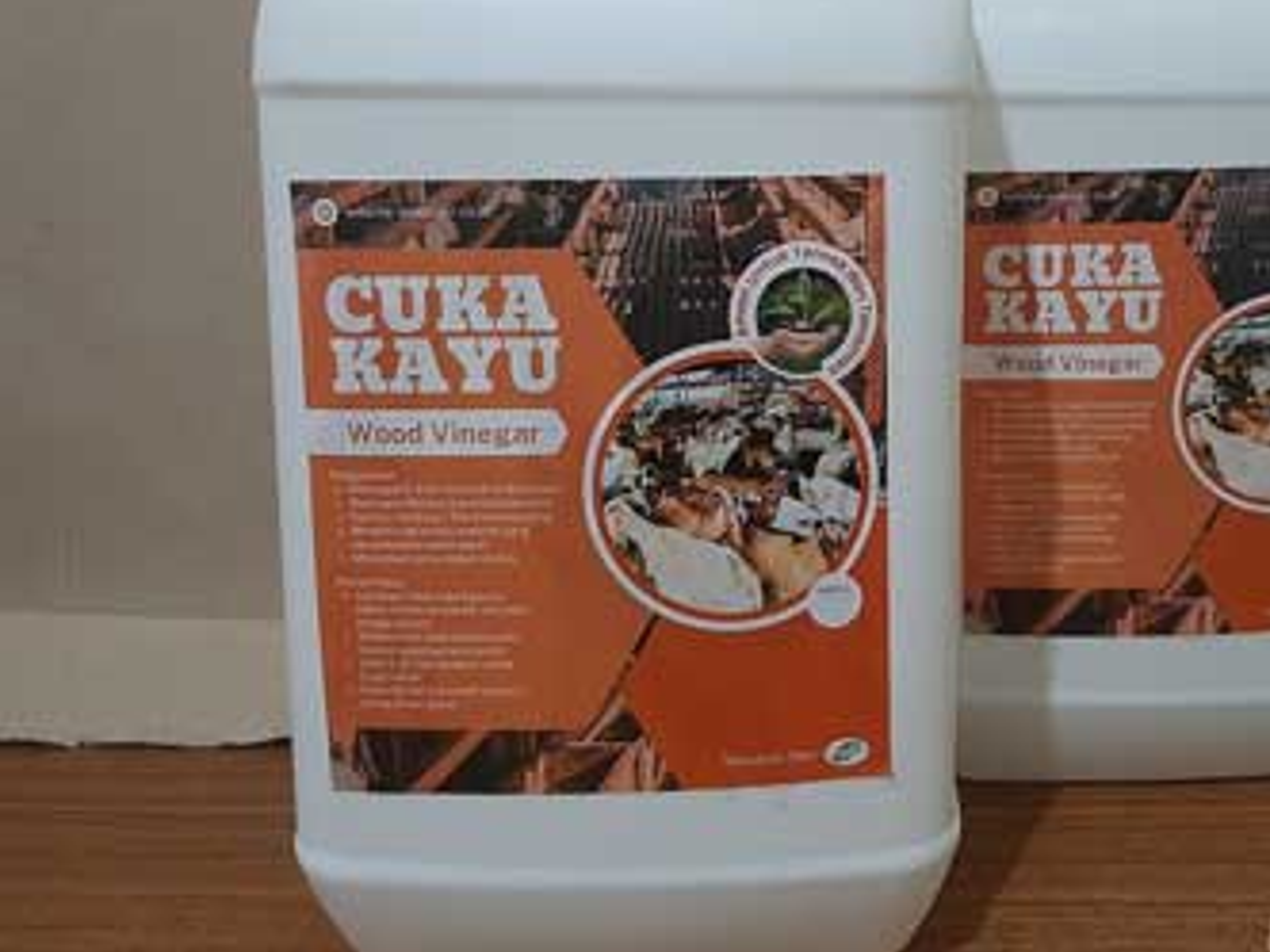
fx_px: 1431
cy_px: 298
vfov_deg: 36.3
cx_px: 849
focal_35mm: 39
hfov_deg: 47.1
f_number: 1.7
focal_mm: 3.93
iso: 320
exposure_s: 1/25
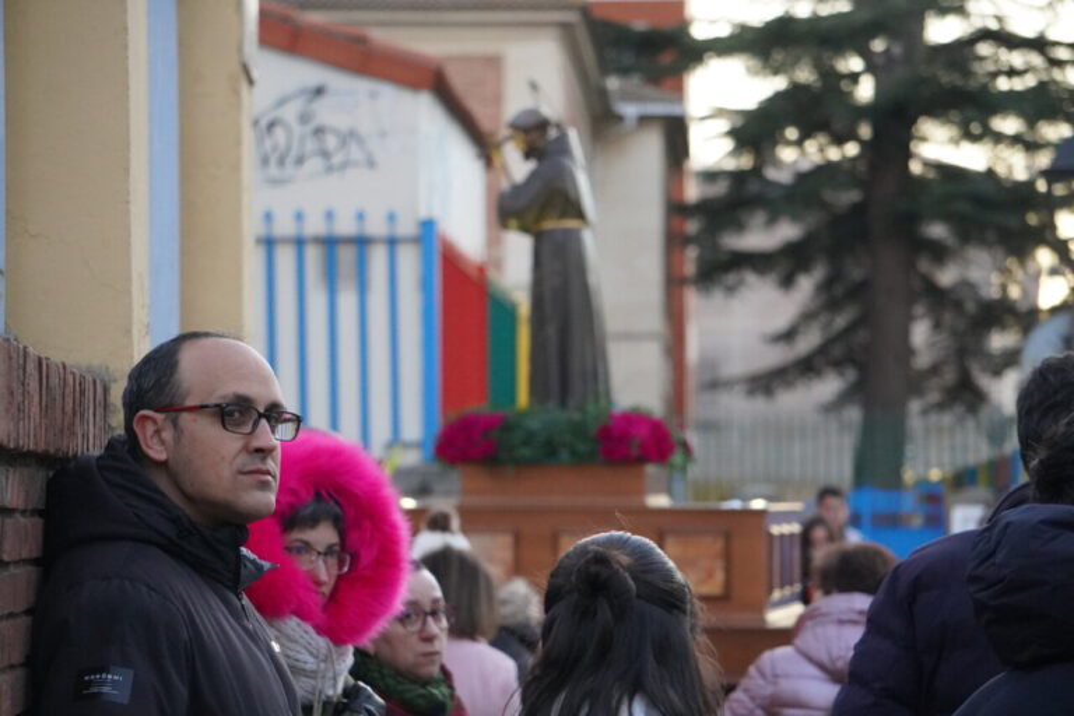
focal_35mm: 140
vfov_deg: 9.8
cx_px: 537
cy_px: 358
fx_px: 4161
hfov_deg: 14.7
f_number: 5.6
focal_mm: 93
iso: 5000
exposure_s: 1/160
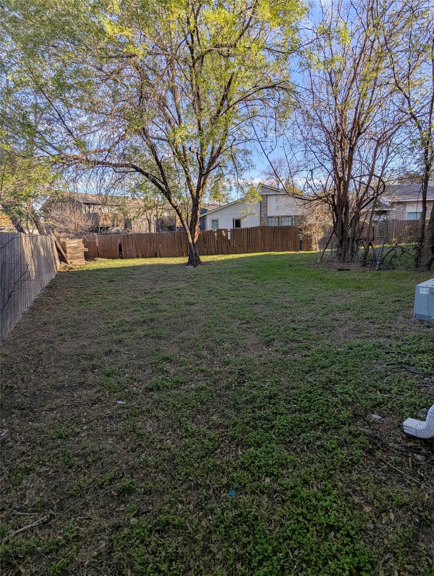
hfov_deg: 78.3
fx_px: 267
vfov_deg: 94.4
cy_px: 288
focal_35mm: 16
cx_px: 217
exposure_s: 1/465
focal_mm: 2.35
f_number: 2.2
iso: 49
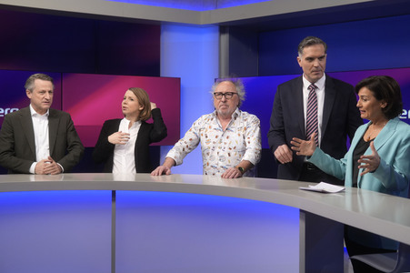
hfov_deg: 43.6
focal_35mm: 45
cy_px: 136
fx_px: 512
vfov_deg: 29.8
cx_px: 205
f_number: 2.2
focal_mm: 30
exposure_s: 1/320
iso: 640
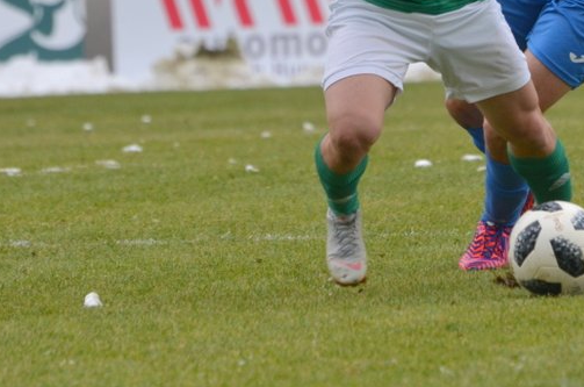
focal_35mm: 752
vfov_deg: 1.8
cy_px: -24
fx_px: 12172
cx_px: 431
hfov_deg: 2.7
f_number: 5.3
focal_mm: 210
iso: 320
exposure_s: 1/640
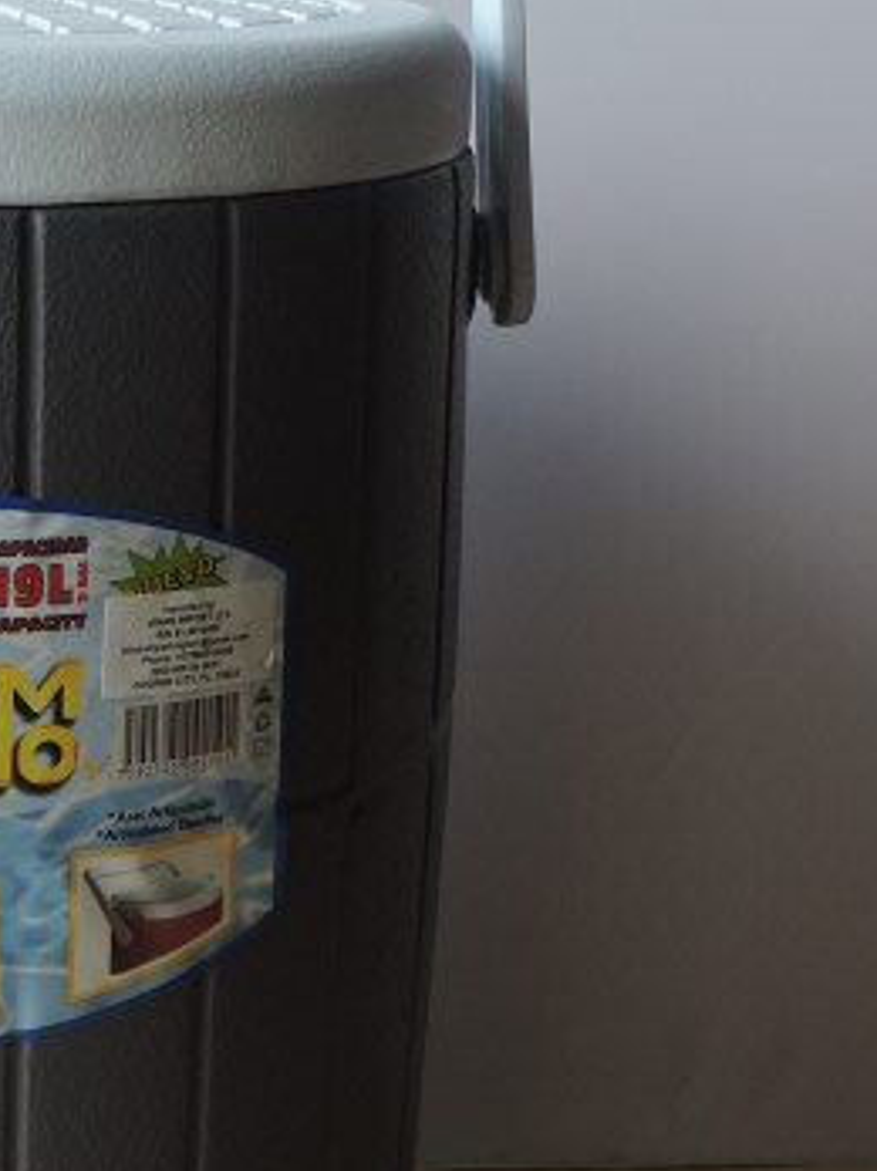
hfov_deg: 14.4
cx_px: -37
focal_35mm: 101
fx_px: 3414
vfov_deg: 19.4
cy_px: 469
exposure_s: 1/100
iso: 100
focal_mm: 6.2
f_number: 3.3
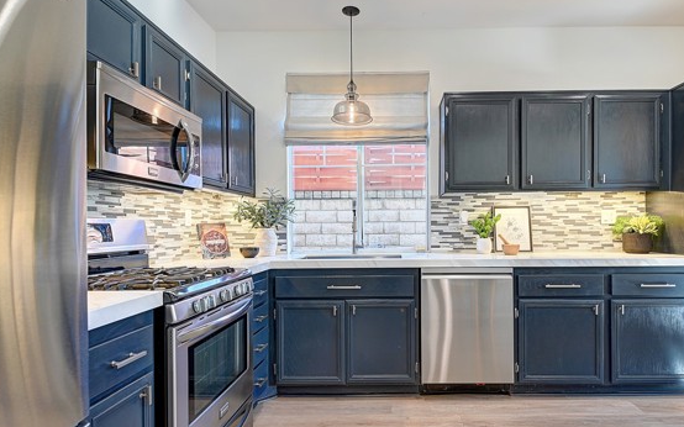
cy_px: 226
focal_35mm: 20
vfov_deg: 59.6
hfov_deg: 84.6
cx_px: 386
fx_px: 373
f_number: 8
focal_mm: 17
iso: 250
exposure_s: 1/6
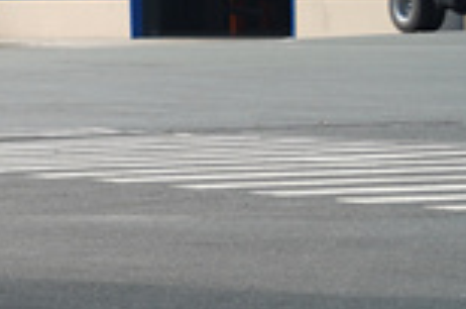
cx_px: -705
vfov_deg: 3.9
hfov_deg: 5.7
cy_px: 2
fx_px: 4508
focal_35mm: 349
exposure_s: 1/250
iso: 50
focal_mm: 67
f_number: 4
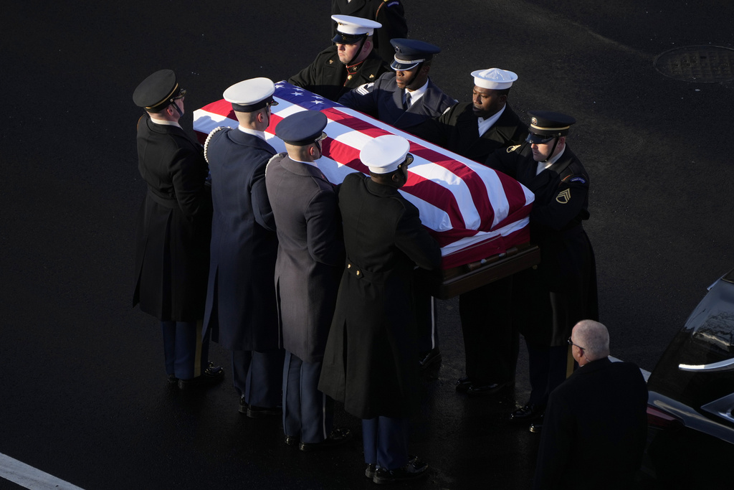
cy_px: 245
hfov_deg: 3.4
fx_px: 12234
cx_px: 367
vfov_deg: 2.3
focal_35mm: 600
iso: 400
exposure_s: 1/800
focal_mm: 400
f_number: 5.6
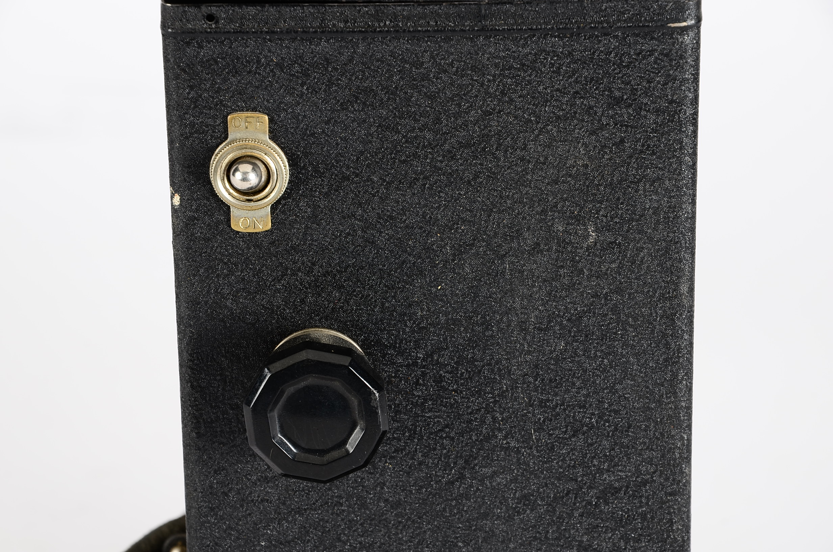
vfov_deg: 8.7
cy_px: 276
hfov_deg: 13.1
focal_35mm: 158
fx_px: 3637
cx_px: 416
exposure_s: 1/100
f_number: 10
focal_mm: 105
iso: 100
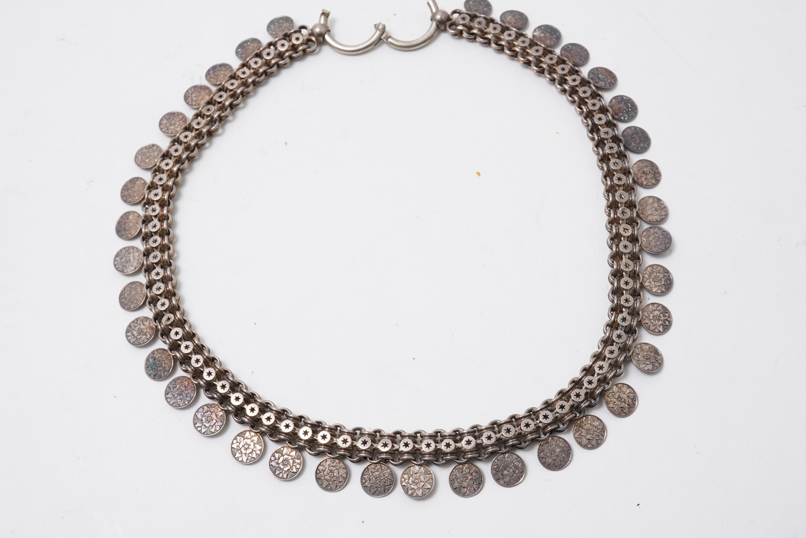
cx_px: 418
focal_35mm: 50
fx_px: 1119
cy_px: 258
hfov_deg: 39.6
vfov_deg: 27.0
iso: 400
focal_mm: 30
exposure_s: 1/125
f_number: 18
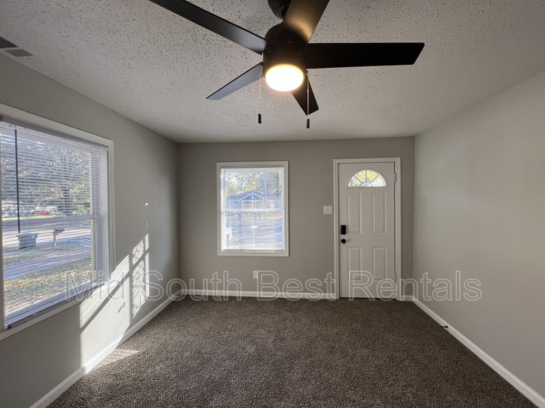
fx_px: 205
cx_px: 272
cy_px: 204
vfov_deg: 89.9
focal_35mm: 13
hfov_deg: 106.2
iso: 80
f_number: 1.8
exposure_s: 1/120
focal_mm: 1.57
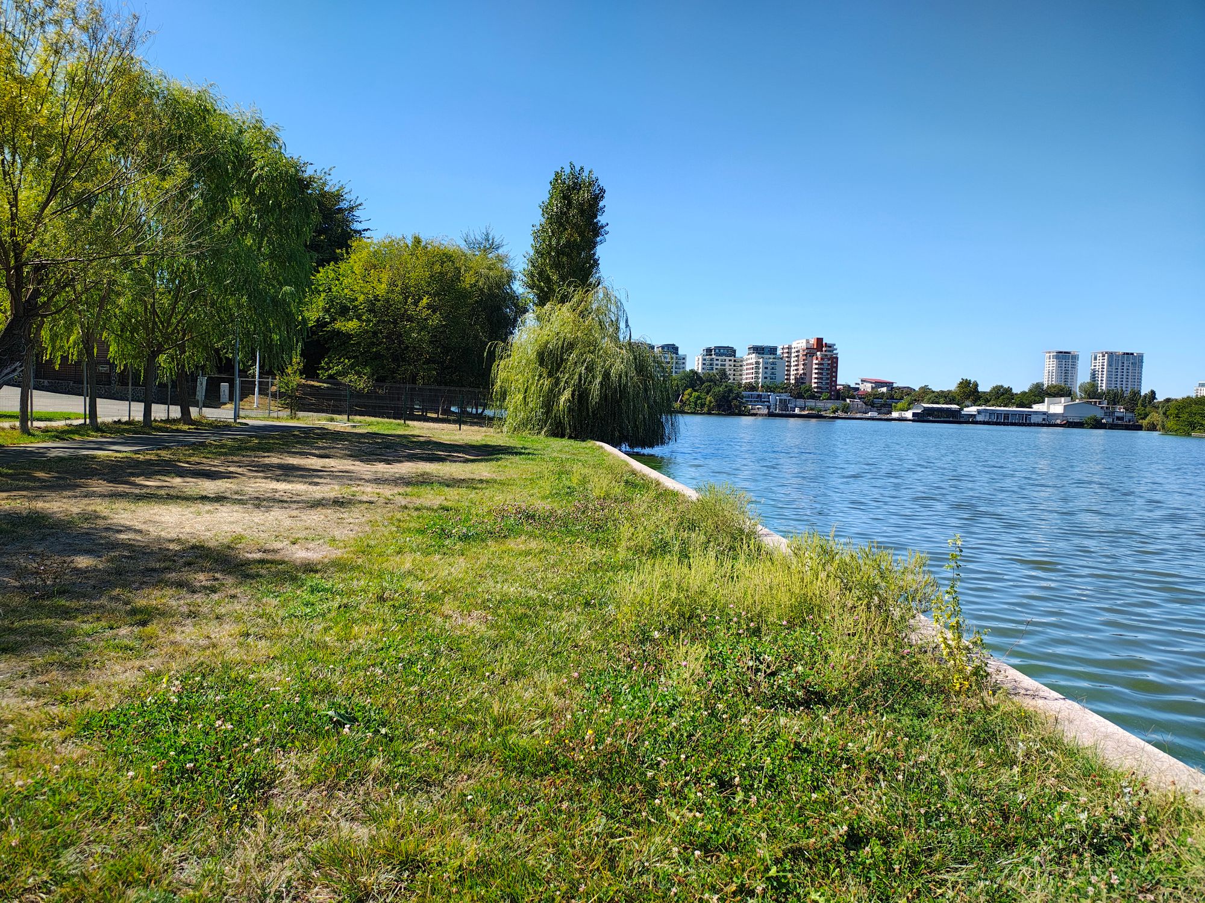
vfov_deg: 54.9
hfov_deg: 69.4
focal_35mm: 25
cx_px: 602
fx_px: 870
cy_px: 452
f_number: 1.4
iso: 100
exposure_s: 1/954
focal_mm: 5.89
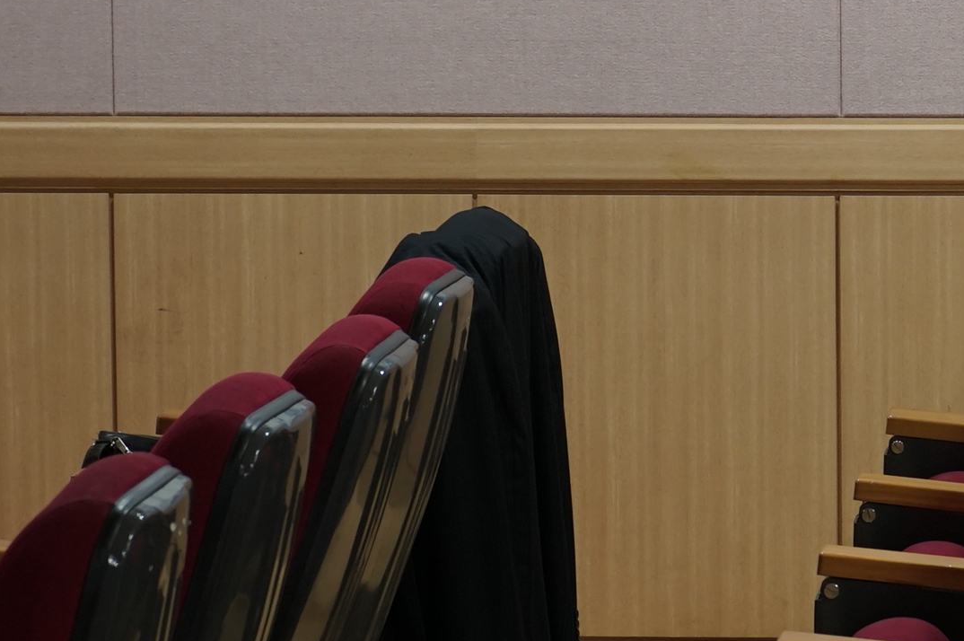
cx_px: 1103
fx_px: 4494
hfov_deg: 12.0
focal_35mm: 168
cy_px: 82
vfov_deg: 8.1
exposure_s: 1/40
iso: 640
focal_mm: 60
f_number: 5
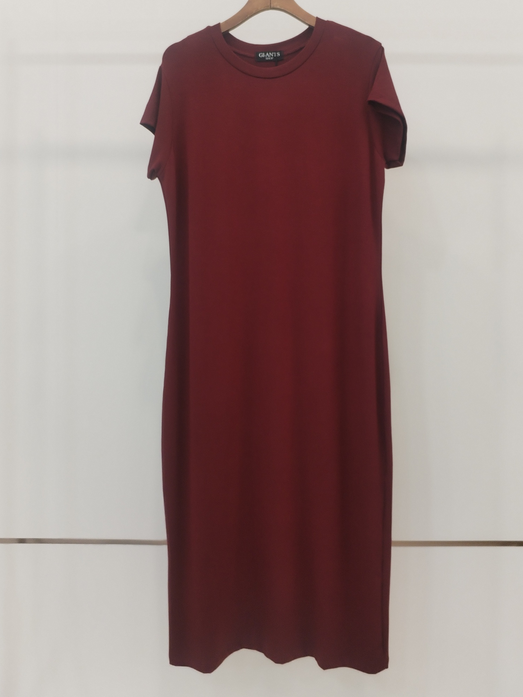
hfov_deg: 40.7
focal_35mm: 35
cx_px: 268
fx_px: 705
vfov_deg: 52.5
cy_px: 310
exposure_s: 1/60
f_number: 1.8
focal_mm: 4.75
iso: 321
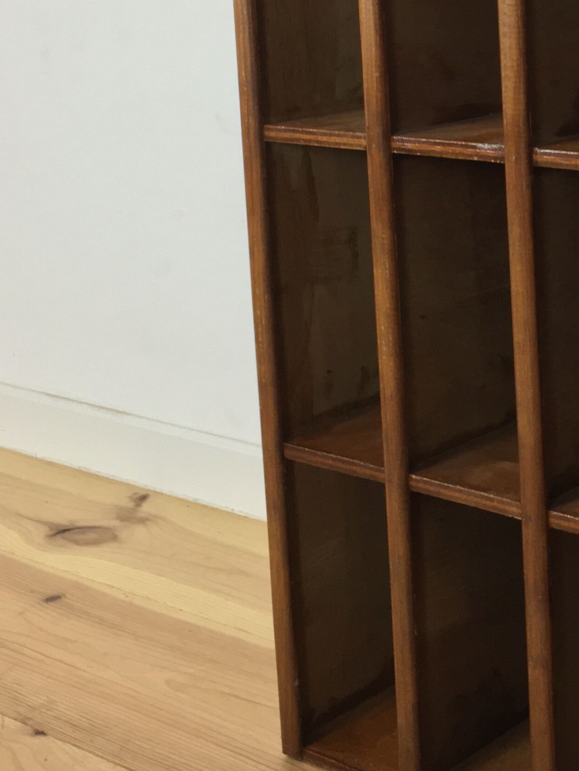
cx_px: 623
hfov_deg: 20.1
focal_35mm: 70
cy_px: 128
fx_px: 1561
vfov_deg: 27.1
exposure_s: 1/33
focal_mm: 4.15
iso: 64
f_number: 2.2
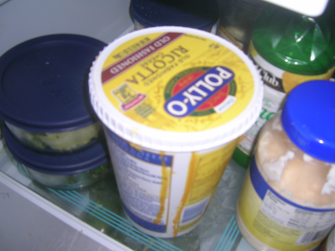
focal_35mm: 40
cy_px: 136
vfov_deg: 35.9
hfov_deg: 46.7
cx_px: 186
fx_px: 387
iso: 50
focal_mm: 5.4
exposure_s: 1/60.1
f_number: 2.8
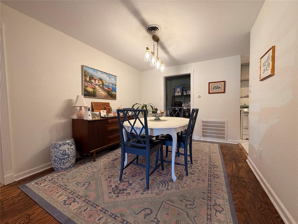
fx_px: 121
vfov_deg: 85.7
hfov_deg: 102.1
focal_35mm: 14
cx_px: 149
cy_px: 112
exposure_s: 1/120
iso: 320
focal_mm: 2.22
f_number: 2.2
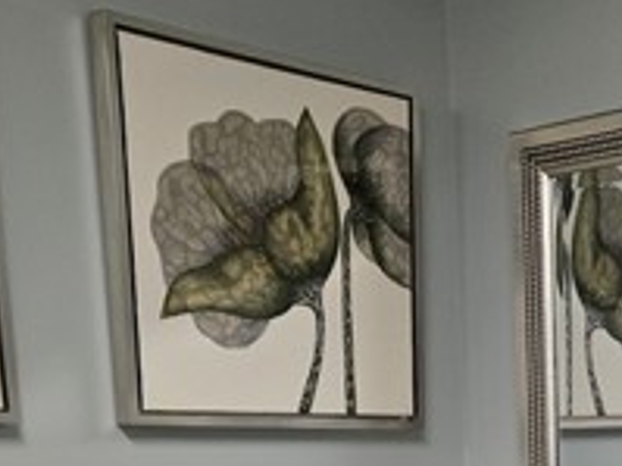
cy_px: 694
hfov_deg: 25.0
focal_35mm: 74
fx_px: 1329
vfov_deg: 17.8
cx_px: 638
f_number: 1.8
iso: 320
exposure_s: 1/120
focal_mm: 5.4
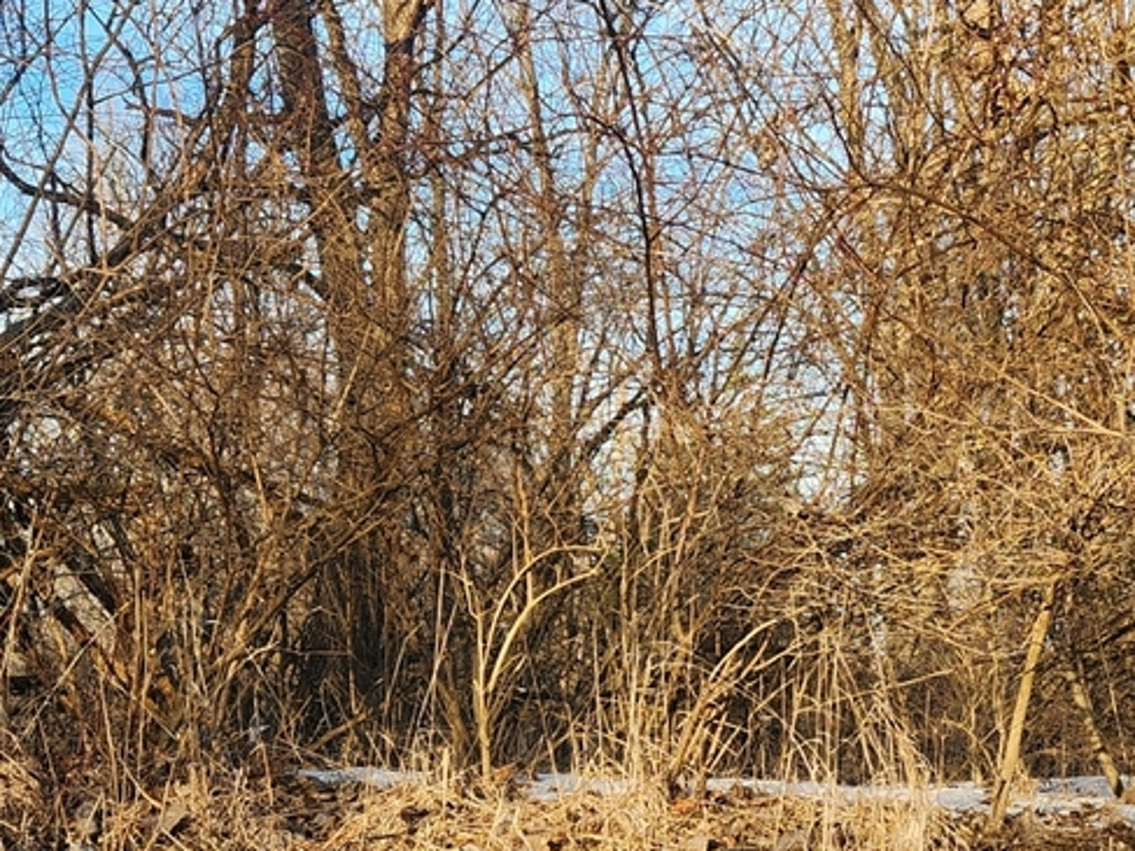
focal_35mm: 68
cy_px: 639
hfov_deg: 27.2
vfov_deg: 21.4
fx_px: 2229
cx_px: 1093
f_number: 1.8
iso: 20
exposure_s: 1/300
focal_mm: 5.4
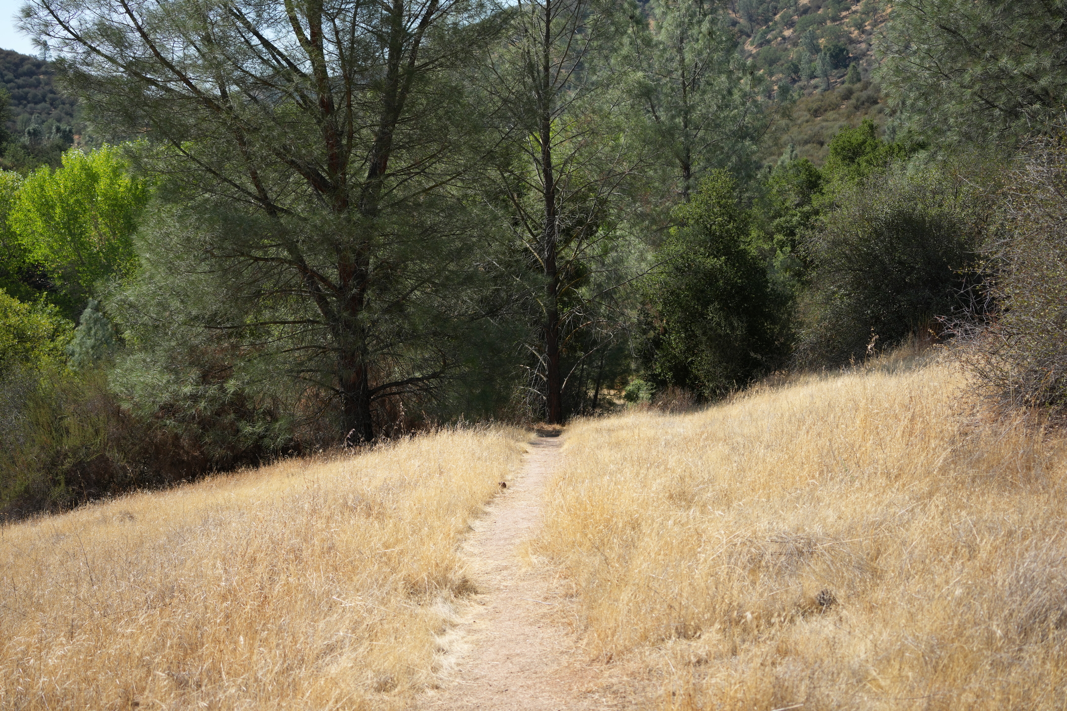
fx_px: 1482
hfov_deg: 39.6
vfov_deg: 27.0
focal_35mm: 50
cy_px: 356
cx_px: 534
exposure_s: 1/1000
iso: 250
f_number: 4.5
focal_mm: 50
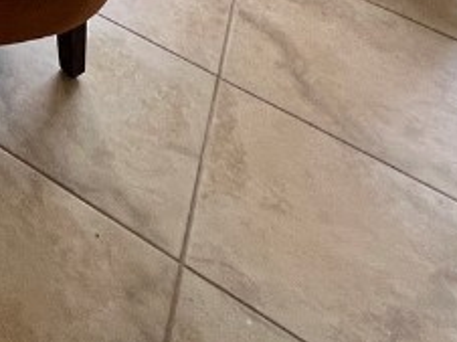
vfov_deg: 16.3
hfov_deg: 20.8
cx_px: -390
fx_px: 778
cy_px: -405
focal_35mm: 59
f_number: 1.8
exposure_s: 1/120
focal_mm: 1.57
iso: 100
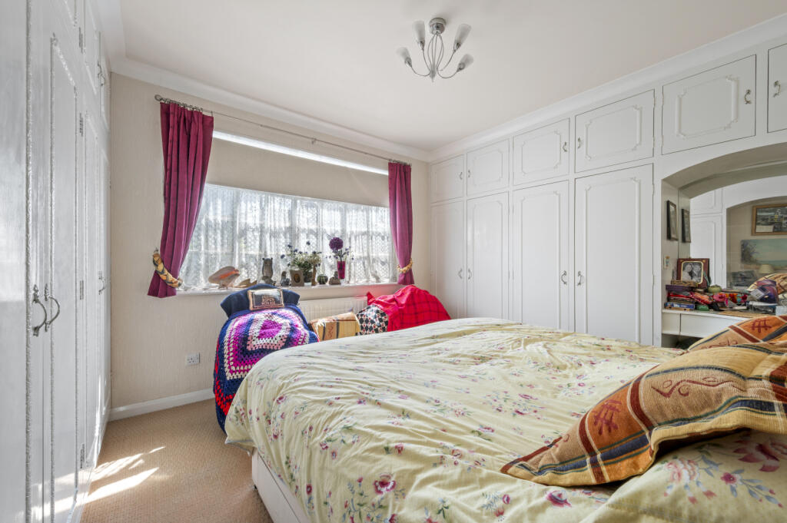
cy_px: 262
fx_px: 306
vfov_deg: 81.1
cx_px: 394
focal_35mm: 14
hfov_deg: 104.3
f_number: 16
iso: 200
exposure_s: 1/4
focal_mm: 14
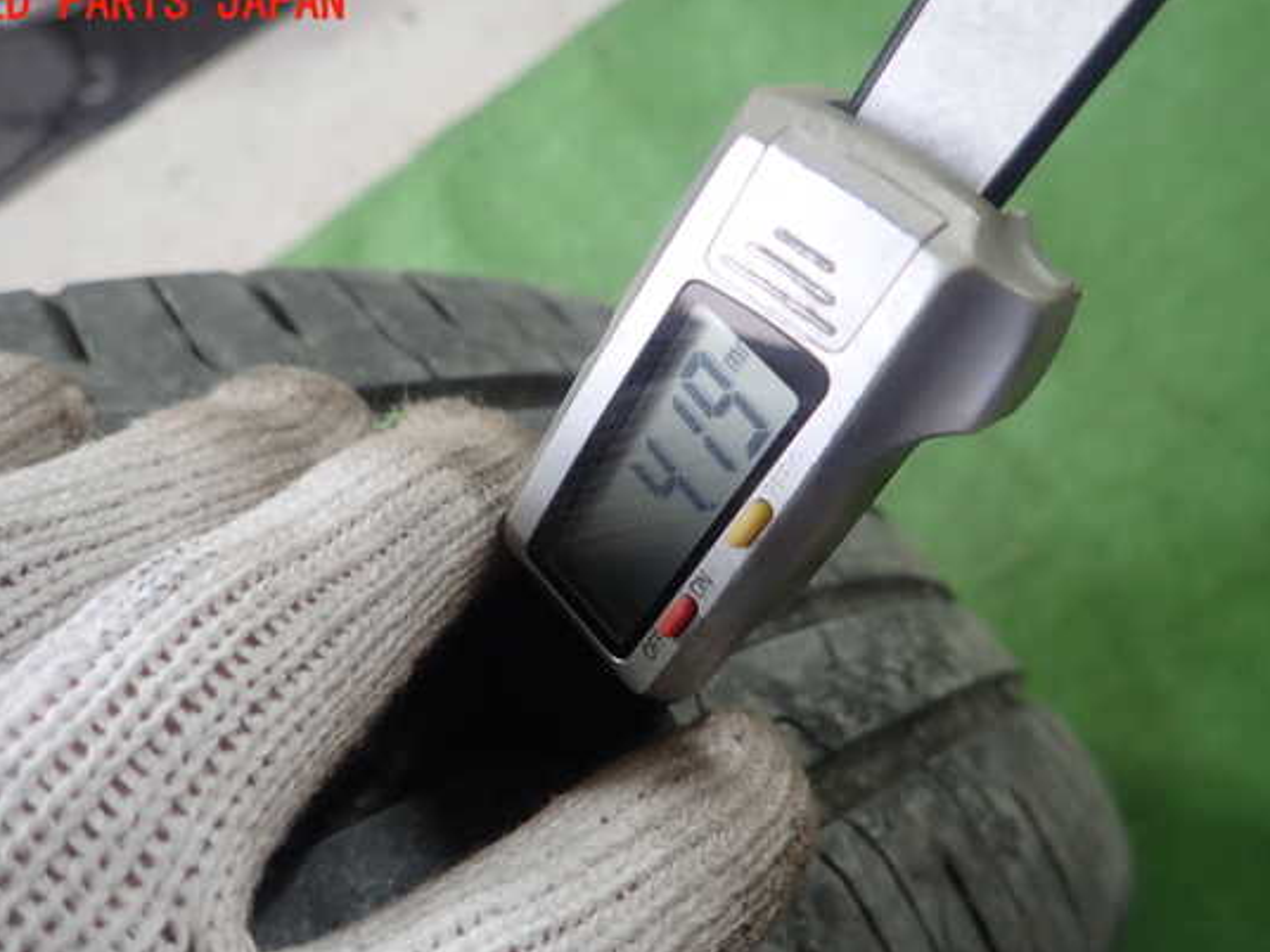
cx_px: 626
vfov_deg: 49.7
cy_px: 507
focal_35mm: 28
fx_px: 1027
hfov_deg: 63.4
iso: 160
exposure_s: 1/60
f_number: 2
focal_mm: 4.5
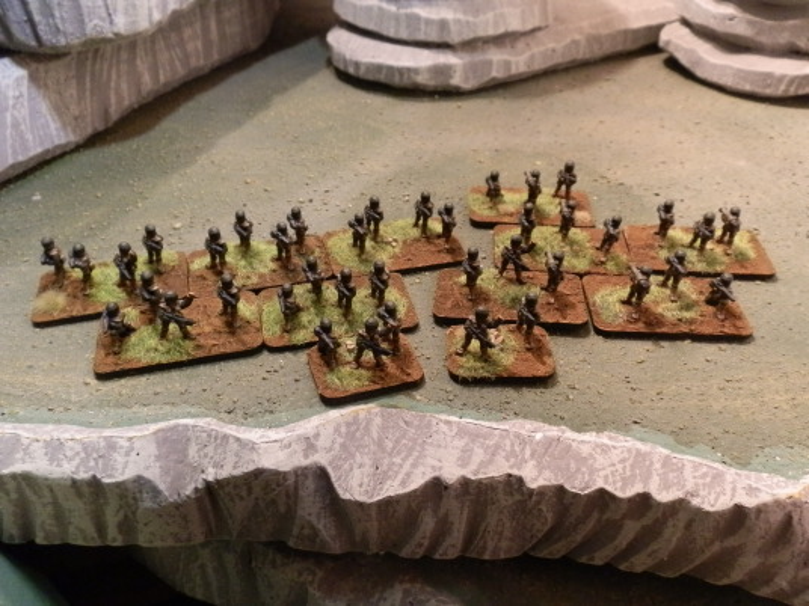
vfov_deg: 49.7
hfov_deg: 63.4
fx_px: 654
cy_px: 303
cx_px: 404
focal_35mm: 28
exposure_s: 1/80
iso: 400
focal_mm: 5
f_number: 3.1
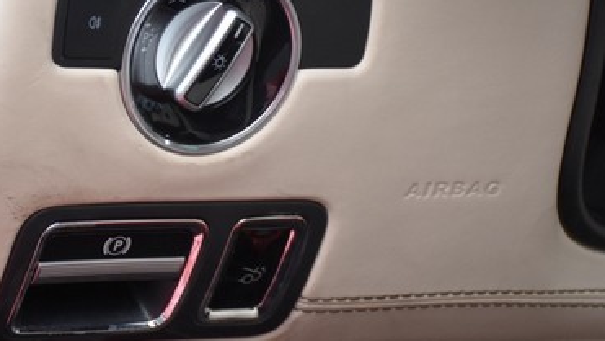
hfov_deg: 9.1
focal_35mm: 237
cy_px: 80
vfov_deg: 5.1
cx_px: 251
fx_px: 3803
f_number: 5
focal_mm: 70
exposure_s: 1/100
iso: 800
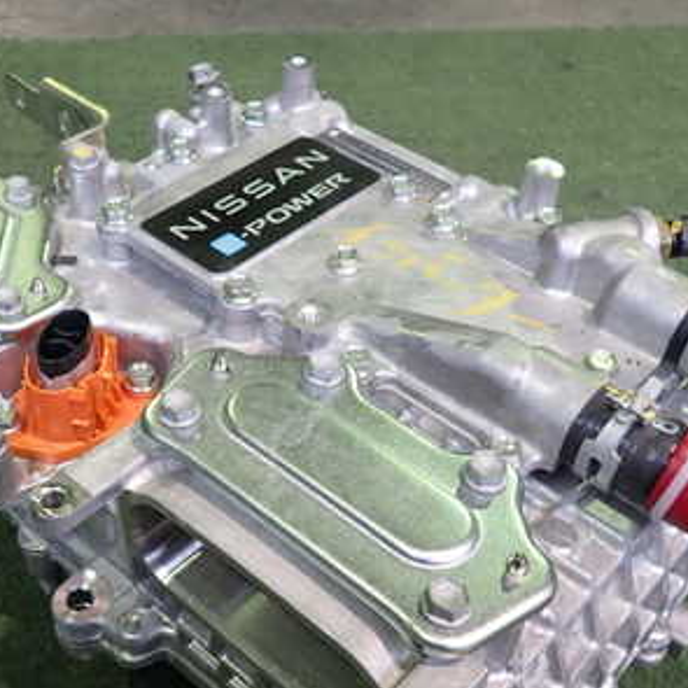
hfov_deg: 37.4
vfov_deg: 37.1
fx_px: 1012
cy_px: 466
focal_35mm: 45
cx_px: 273
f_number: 2
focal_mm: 4.5
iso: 200
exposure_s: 1/40
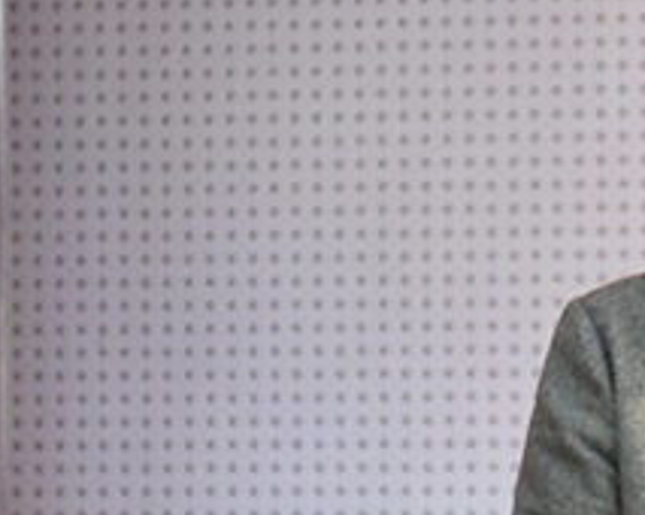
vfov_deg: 4.8
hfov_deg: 5.9
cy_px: 233
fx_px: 6179
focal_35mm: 324
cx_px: 784
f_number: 5
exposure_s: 1/125
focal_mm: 70
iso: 4000
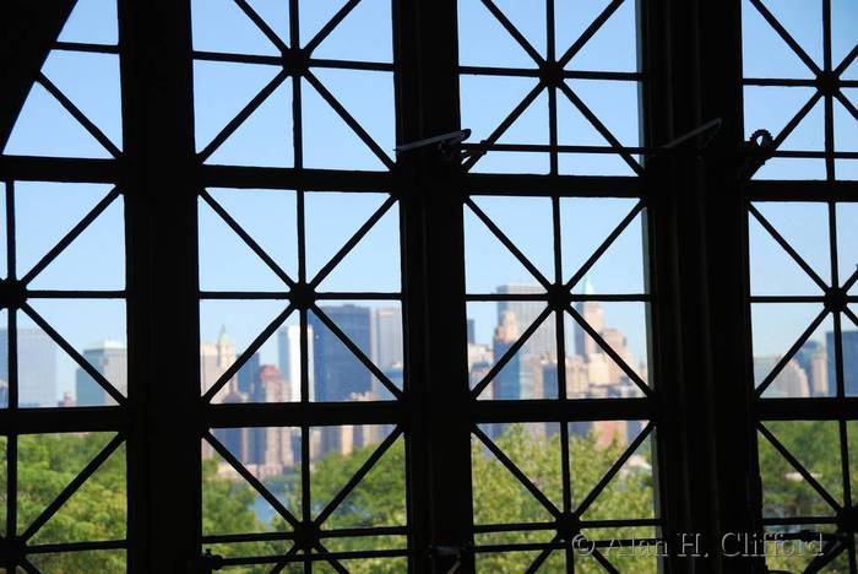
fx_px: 2004
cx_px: 429
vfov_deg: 16.3
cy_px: 287
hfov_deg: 24.2
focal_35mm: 84
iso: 100
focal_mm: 56
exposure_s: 1/250
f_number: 5
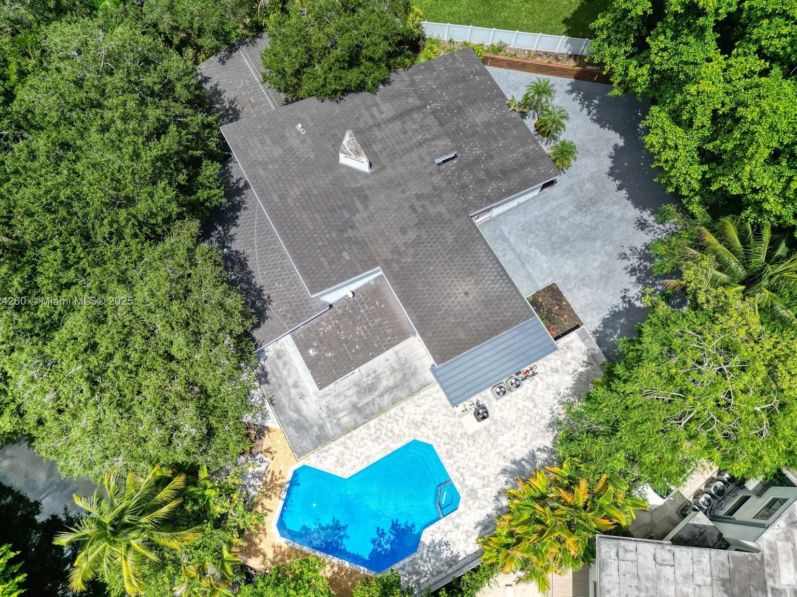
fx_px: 576
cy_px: 302
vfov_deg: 54.9
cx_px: 382
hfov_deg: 69.4
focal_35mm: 25
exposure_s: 1/3200
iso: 110
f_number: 1.7
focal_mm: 6.7
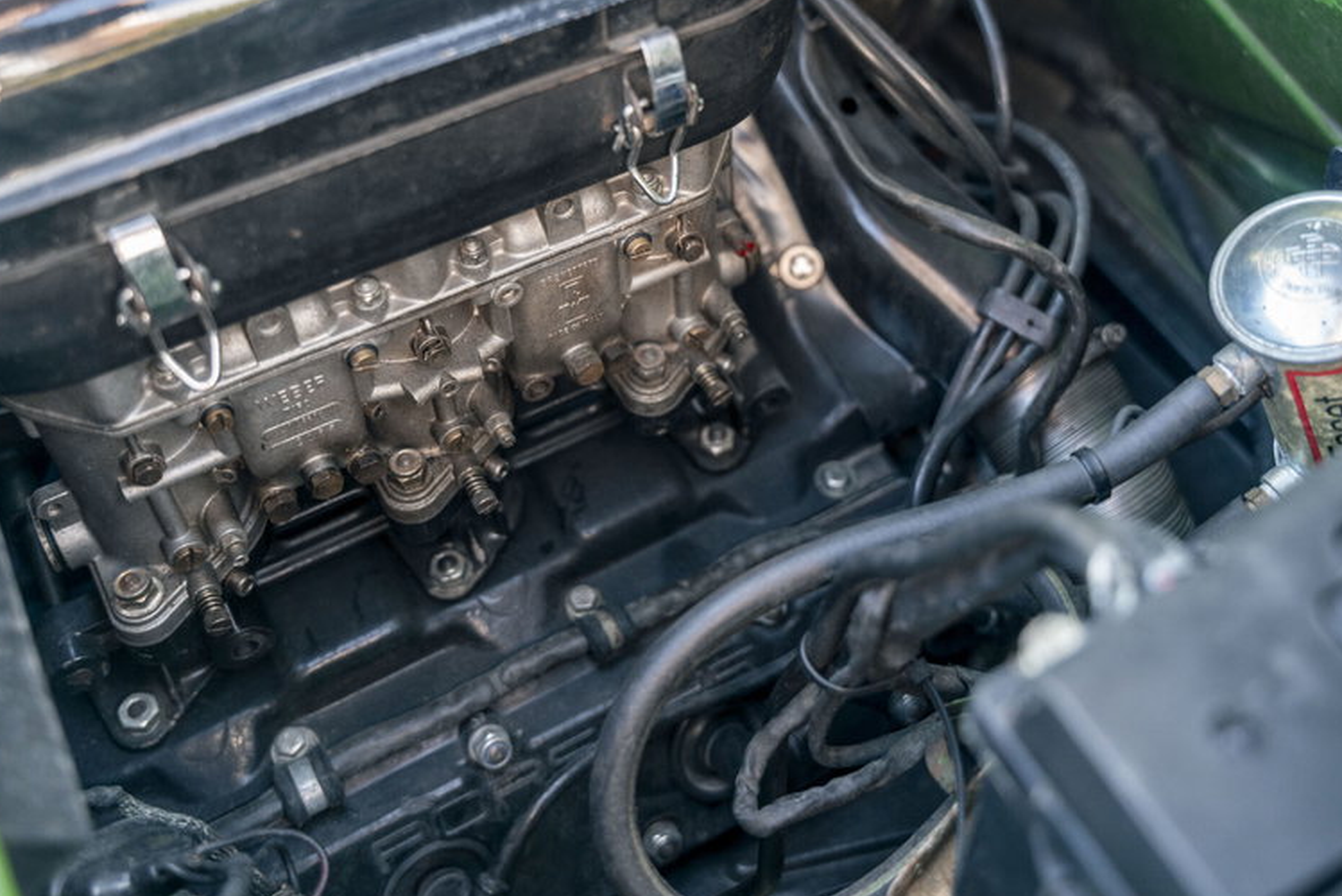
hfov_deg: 47.2
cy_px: 314
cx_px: 747
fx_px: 1534
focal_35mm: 41
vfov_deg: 32.3
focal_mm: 30.1
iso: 800
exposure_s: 1/80
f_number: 2.8
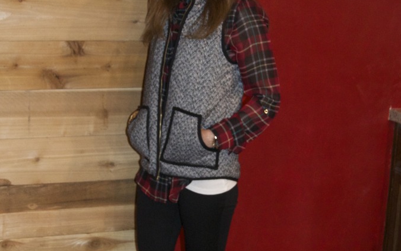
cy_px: 159
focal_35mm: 72
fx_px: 784
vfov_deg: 18.1
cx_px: 201
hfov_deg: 28.7
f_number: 4.2
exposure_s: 1/60
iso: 3200
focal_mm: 31
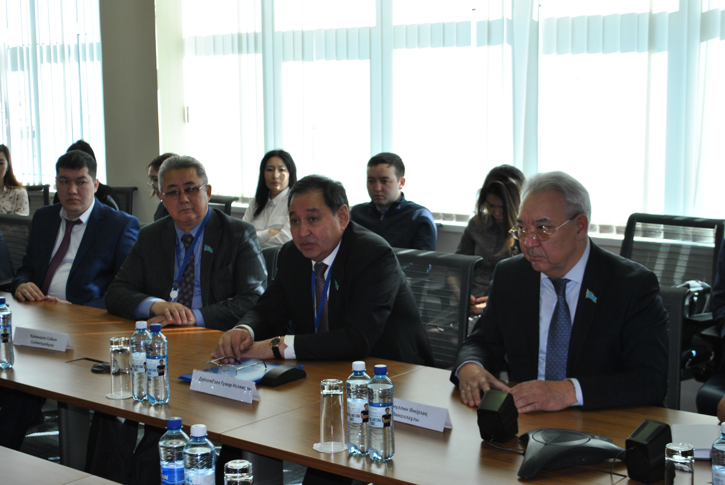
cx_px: 362
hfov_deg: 35.0
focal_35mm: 57
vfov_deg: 23.8
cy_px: 242
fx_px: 1149
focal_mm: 38
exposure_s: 1/60
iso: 200
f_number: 5
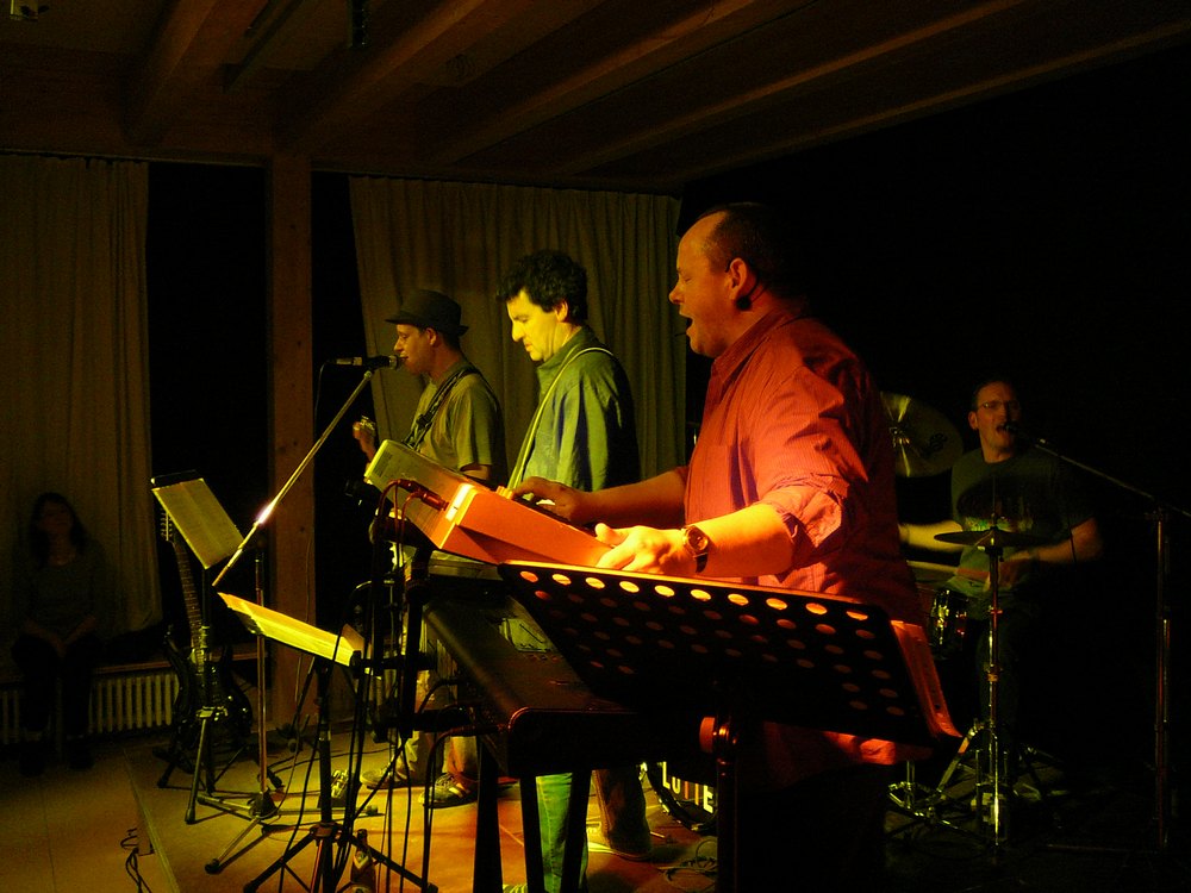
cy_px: 446
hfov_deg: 52.6
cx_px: 596
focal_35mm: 35
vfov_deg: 40.7
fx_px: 1204
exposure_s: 1/8
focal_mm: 5.2
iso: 200
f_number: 2.8
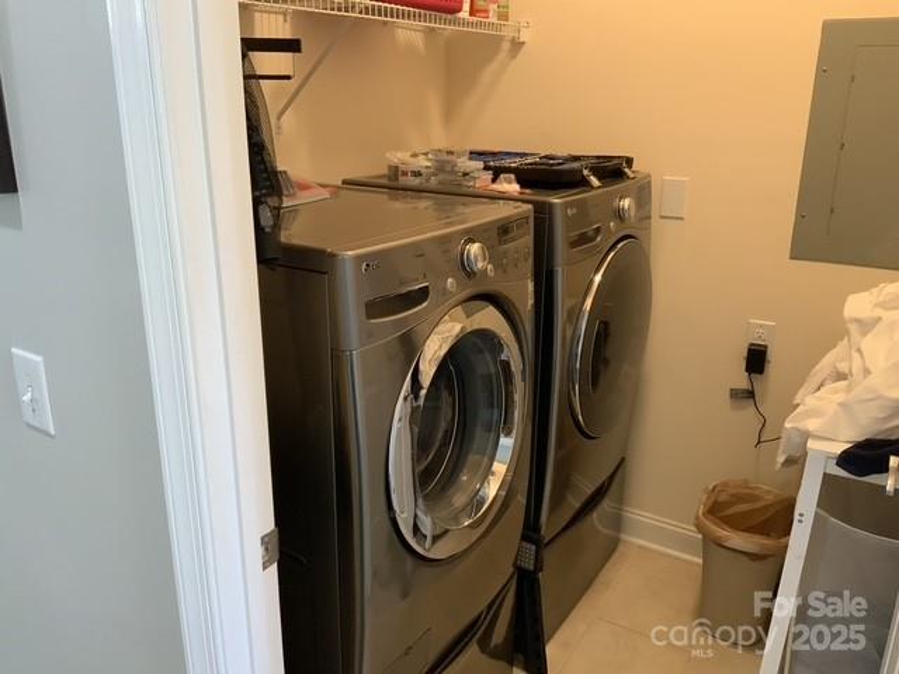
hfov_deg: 61.7
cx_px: 450
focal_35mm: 29
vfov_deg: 48.2
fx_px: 753
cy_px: 337
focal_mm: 3
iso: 200
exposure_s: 1/60
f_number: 1.8
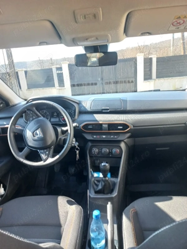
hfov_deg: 54.9
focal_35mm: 25
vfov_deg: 69.4
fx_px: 180
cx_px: 94
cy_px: 124
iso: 64
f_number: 1.8
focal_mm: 4.6
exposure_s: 1/50
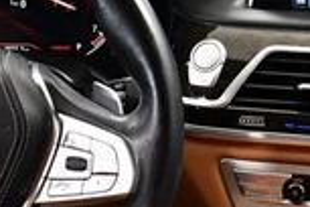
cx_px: 253
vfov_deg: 9.0
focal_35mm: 151
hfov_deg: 13.5
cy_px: 203
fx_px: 1300
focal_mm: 18
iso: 3200
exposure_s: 1/100
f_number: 3.5
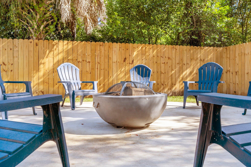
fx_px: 209
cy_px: 84
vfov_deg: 43.5
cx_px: 126
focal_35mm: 30
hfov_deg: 62.0
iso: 320
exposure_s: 1/400
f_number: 9
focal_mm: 30
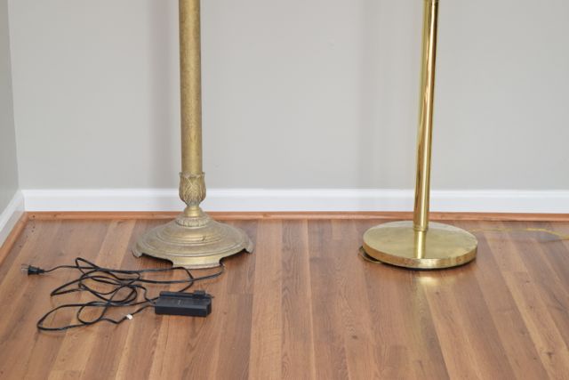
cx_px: 284
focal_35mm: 82
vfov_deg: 16.6
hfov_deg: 24.6
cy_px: 190
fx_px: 1304
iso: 800
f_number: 5.6
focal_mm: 55
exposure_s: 1/125
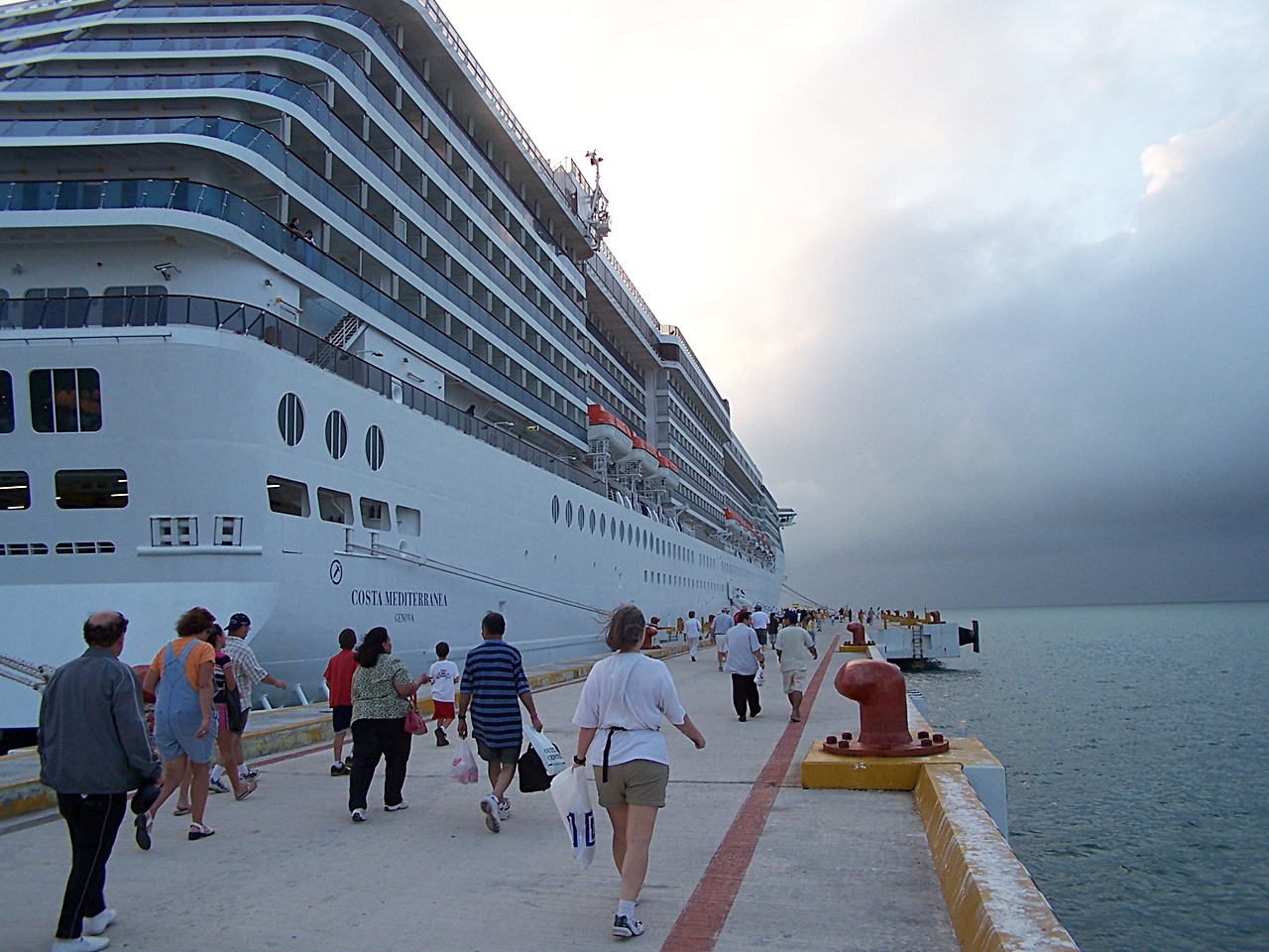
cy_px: 476
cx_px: 634
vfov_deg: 37.7
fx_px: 1393
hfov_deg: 49.0
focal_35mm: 38
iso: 80
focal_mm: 6.3
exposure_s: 1/200
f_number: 2.8
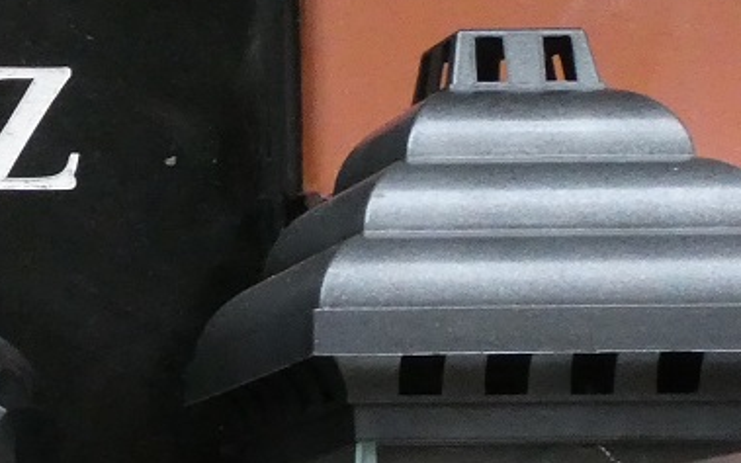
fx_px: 3615
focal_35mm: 179
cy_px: 361
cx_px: -761
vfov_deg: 7.3
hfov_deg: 10.7
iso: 640
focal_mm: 7.2
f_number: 3.8
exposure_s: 1/80
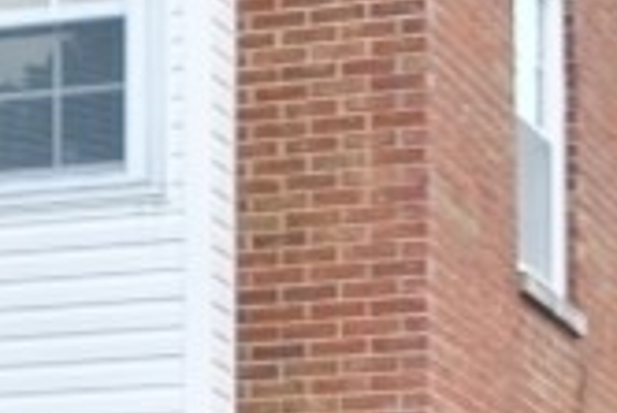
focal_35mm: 249
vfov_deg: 5.5
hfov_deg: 7.9
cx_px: -636
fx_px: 4272
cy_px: 713
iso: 100
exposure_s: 1/160
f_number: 6.3
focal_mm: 27
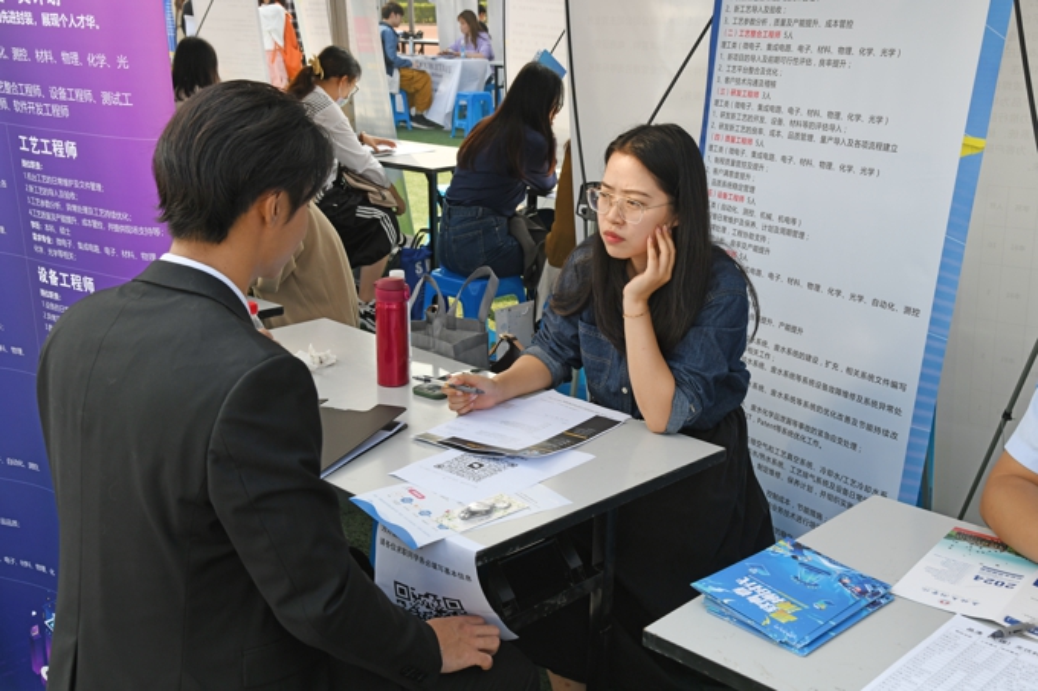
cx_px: 519
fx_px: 1153
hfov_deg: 48.5
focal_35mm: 40
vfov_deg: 33.4
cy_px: 346
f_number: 9
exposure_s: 1/320
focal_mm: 40
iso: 500
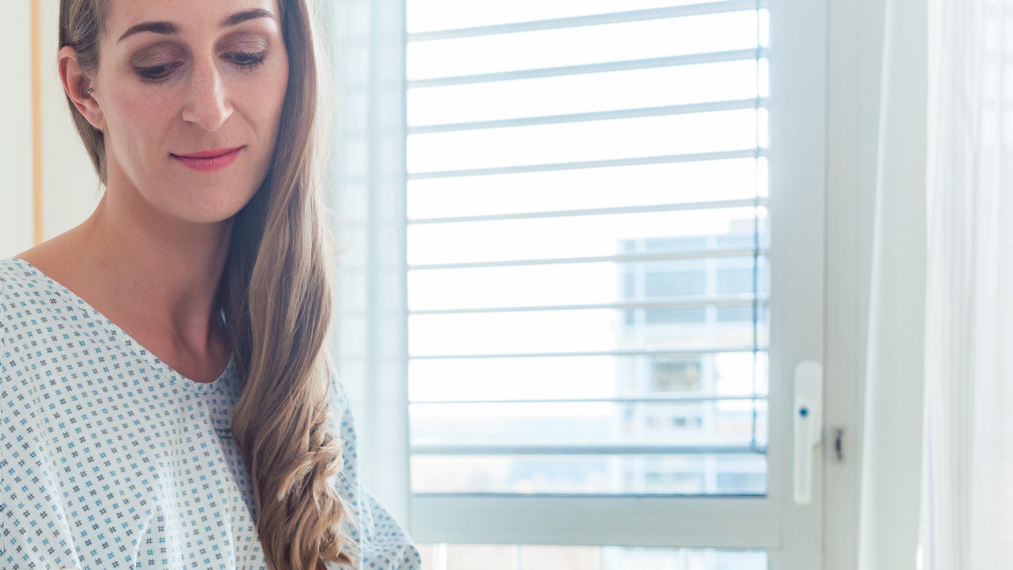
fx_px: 1826
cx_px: 82
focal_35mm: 68
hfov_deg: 29.6
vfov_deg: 17.6
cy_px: 470
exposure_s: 1/125
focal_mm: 35
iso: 320
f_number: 4
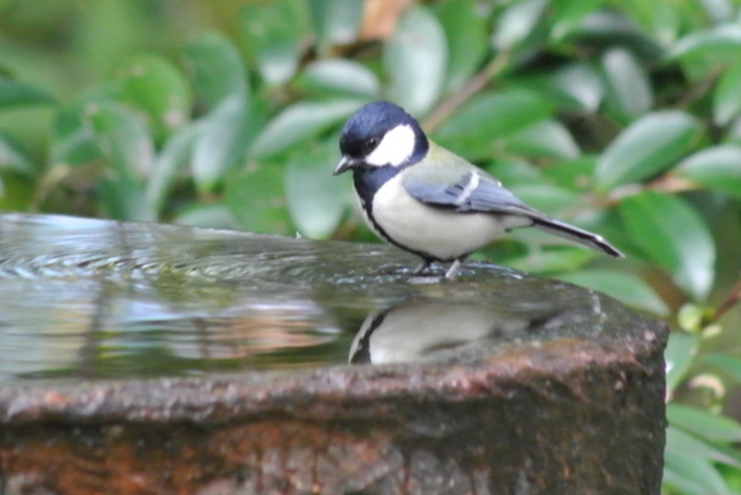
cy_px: 93
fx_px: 26237
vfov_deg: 1.1
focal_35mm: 1274
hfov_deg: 1.6
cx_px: 380
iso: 1600
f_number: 8
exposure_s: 1/200
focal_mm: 240
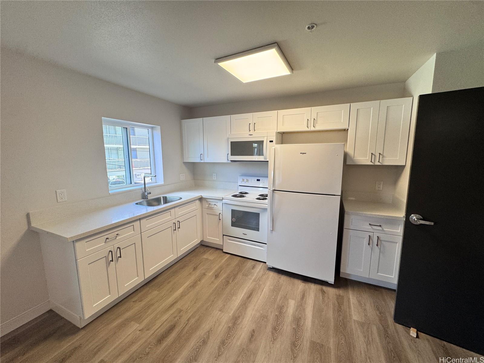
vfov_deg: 85.7
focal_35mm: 14
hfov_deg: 102.1
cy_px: 182
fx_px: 196
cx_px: 242
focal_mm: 2.22
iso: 100
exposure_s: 1/120
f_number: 2.2
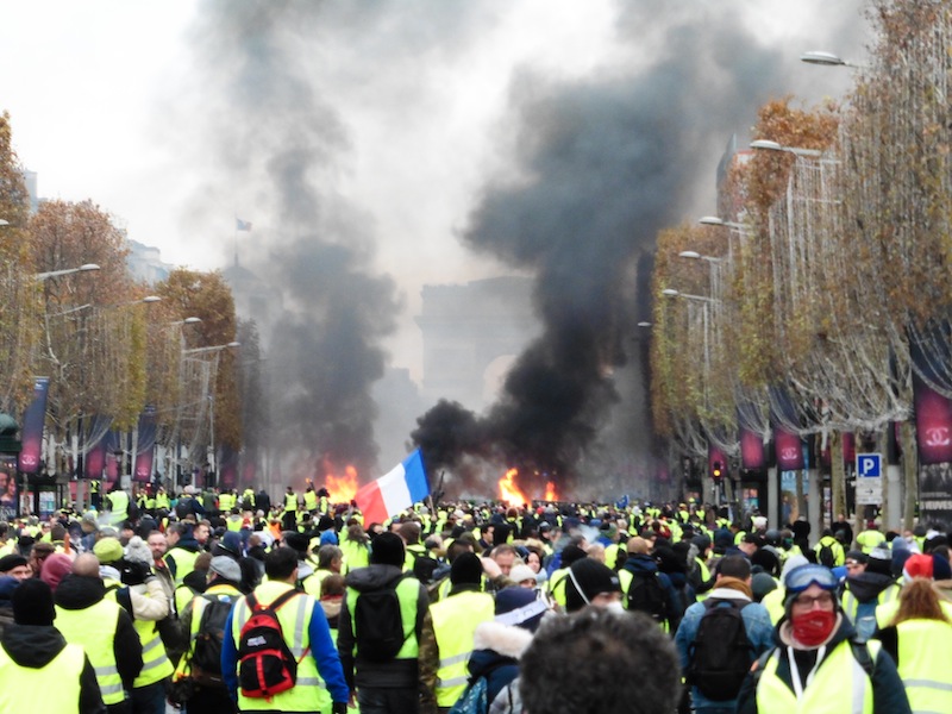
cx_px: 476
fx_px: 4840
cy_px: 357
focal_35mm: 176
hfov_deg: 11.2
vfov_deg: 8.4
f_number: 5.4
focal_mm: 31.3
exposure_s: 1/80
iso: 400
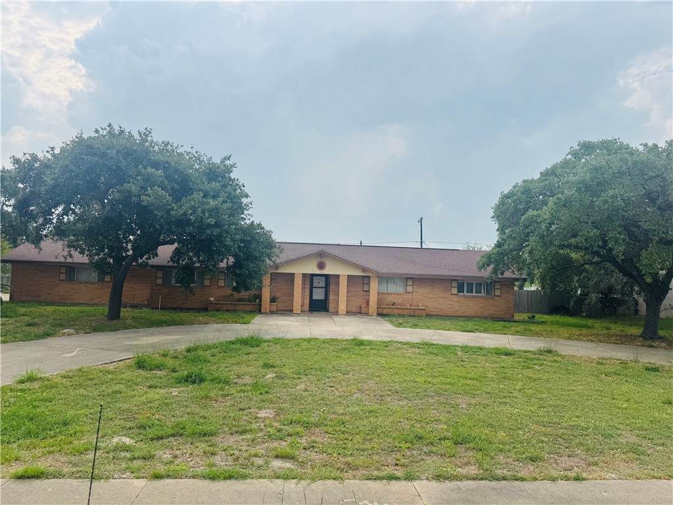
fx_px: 467
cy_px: 252
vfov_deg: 56.8
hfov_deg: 71.6
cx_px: 336
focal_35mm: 24
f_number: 1.78
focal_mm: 6.76
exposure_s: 1/4950
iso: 80
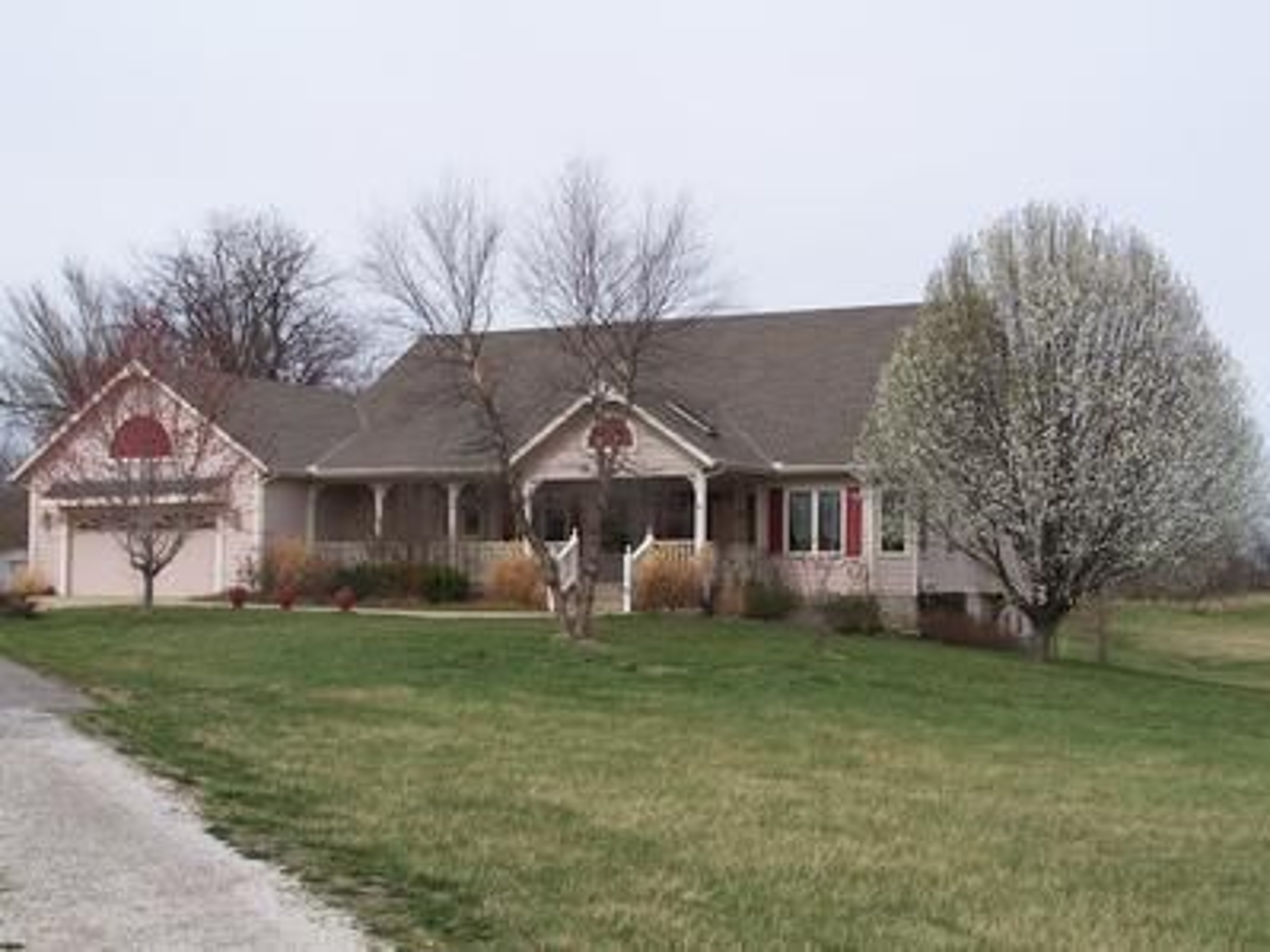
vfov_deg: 28.5
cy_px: 476
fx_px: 1871
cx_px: 635
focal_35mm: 51
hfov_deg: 37.5
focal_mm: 8.5
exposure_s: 1/640
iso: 80
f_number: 4
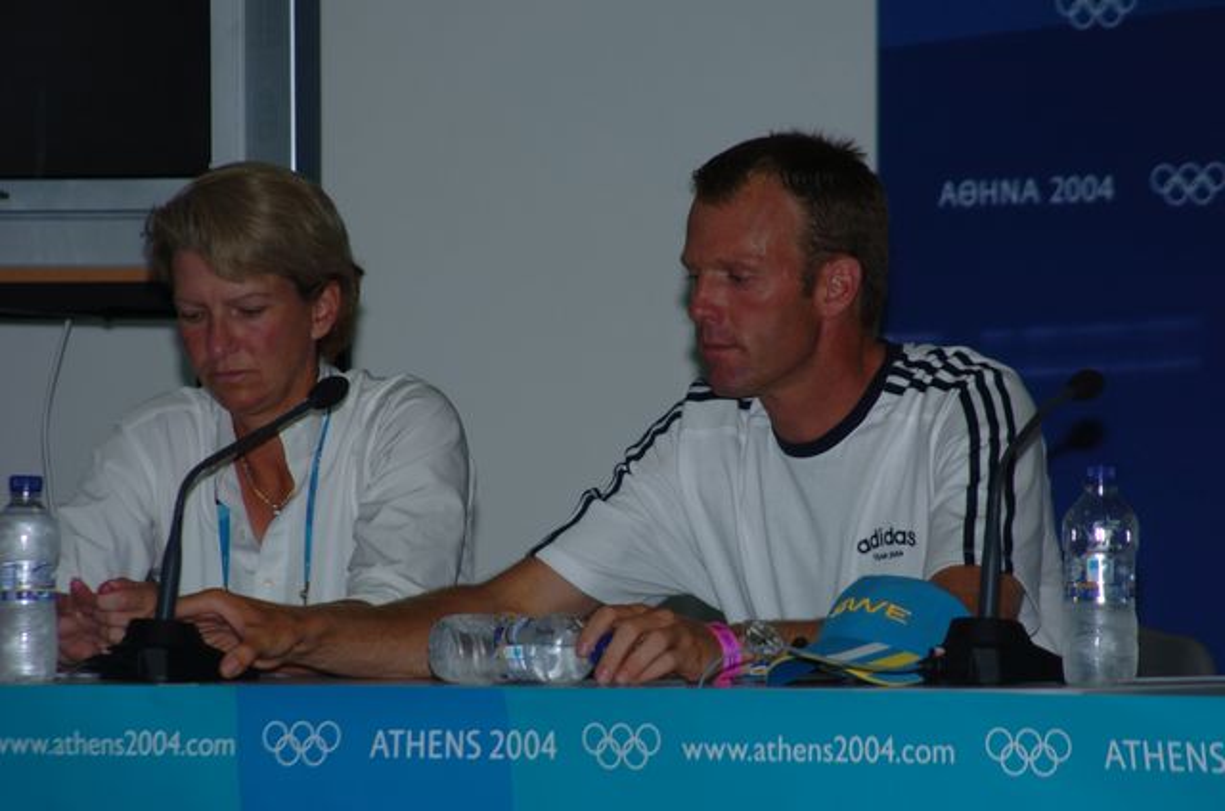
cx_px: 612
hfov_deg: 6.9
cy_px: 406
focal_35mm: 300
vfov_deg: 4.6
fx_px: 10188
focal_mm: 200
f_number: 5.6
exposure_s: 1/250
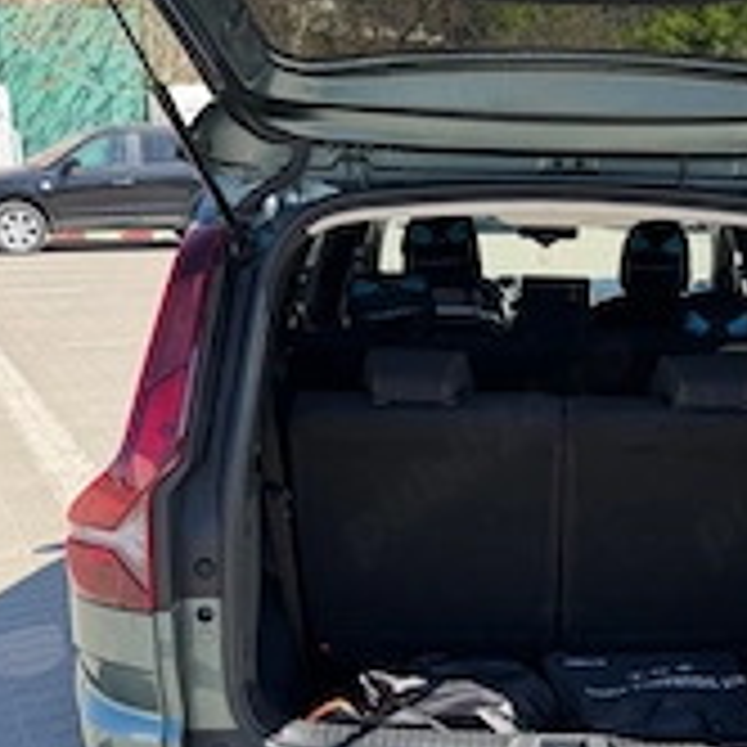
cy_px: 500
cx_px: 576
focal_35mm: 51
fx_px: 1245
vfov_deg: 33.1
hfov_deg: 32.6
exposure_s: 1/1437
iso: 80
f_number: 1.78
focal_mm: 6.76
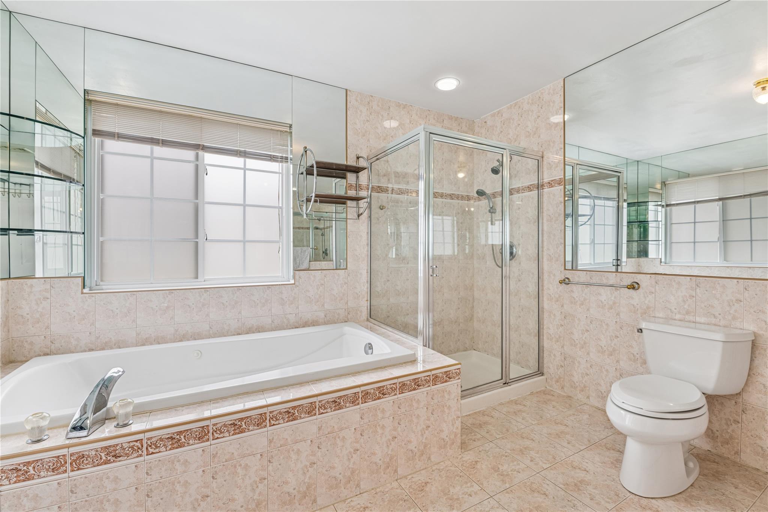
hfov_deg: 100.4
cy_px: 256
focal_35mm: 15
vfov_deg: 77.3
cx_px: 384
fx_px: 320
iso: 640
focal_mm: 15
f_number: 14
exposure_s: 1/25
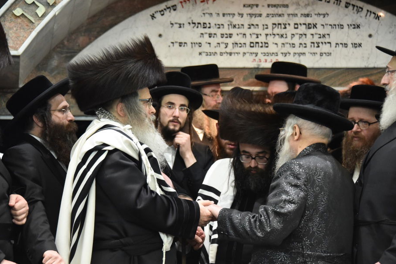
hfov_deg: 13.4
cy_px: 146
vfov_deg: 9.0
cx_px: 202
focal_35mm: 153
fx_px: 1683
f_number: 5.6
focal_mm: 135
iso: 6400
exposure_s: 1/125
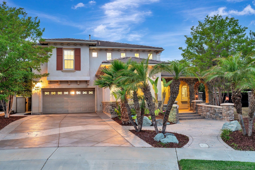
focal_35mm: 30
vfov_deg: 43.5
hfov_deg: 62.0
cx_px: 128
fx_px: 212
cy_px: 85
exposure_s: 2
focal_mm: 30
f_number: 8
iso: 400
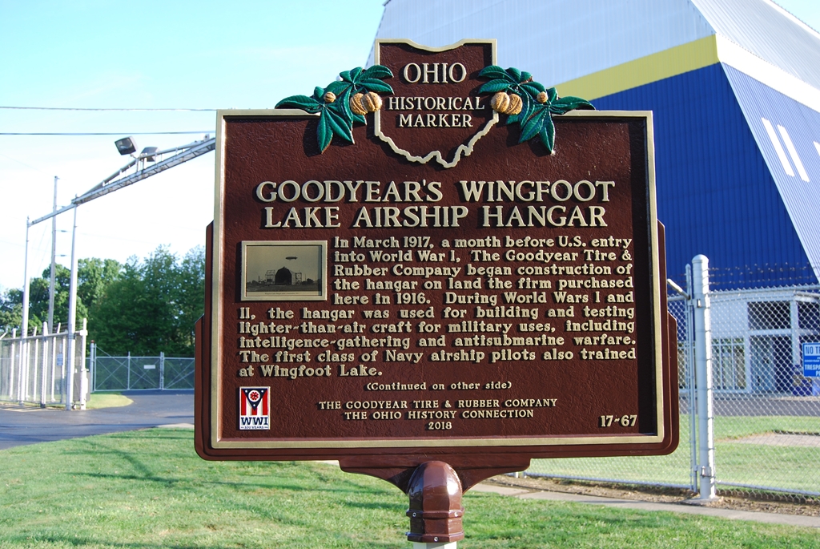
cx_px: 410
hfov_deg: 53.1
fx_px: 821
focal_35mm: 36
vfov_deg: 37.0
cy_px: 274
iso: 140
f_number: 5.6
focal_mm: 24
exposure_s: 1/125
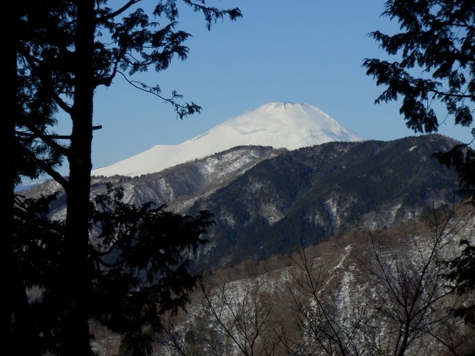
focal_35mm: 166
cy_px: 178
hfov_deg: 11.9
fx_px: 2278
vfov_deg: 8.9
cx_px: 238
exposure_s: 1/640
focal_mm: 29.4
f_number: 5.9
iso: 80
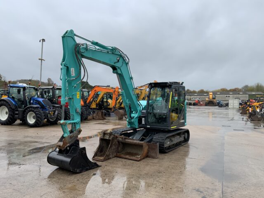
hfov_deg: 61.7
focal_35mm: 29
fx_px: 221
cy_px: 99
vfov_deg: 48.2
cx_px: 132
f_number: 1.8
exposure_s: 1/683
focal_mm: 3
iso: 16
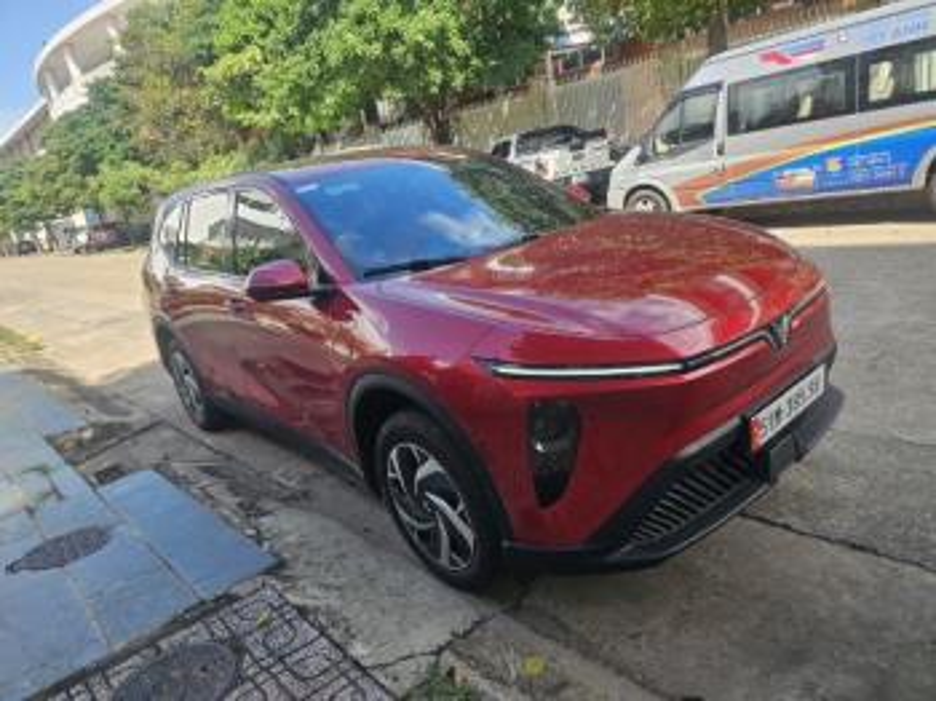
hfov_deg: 74.0
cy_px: 350
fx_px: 621
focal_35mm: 23
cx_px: 468
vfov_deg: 58.8
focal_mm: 6.3
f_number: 1.7
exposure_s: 1/202
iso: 10
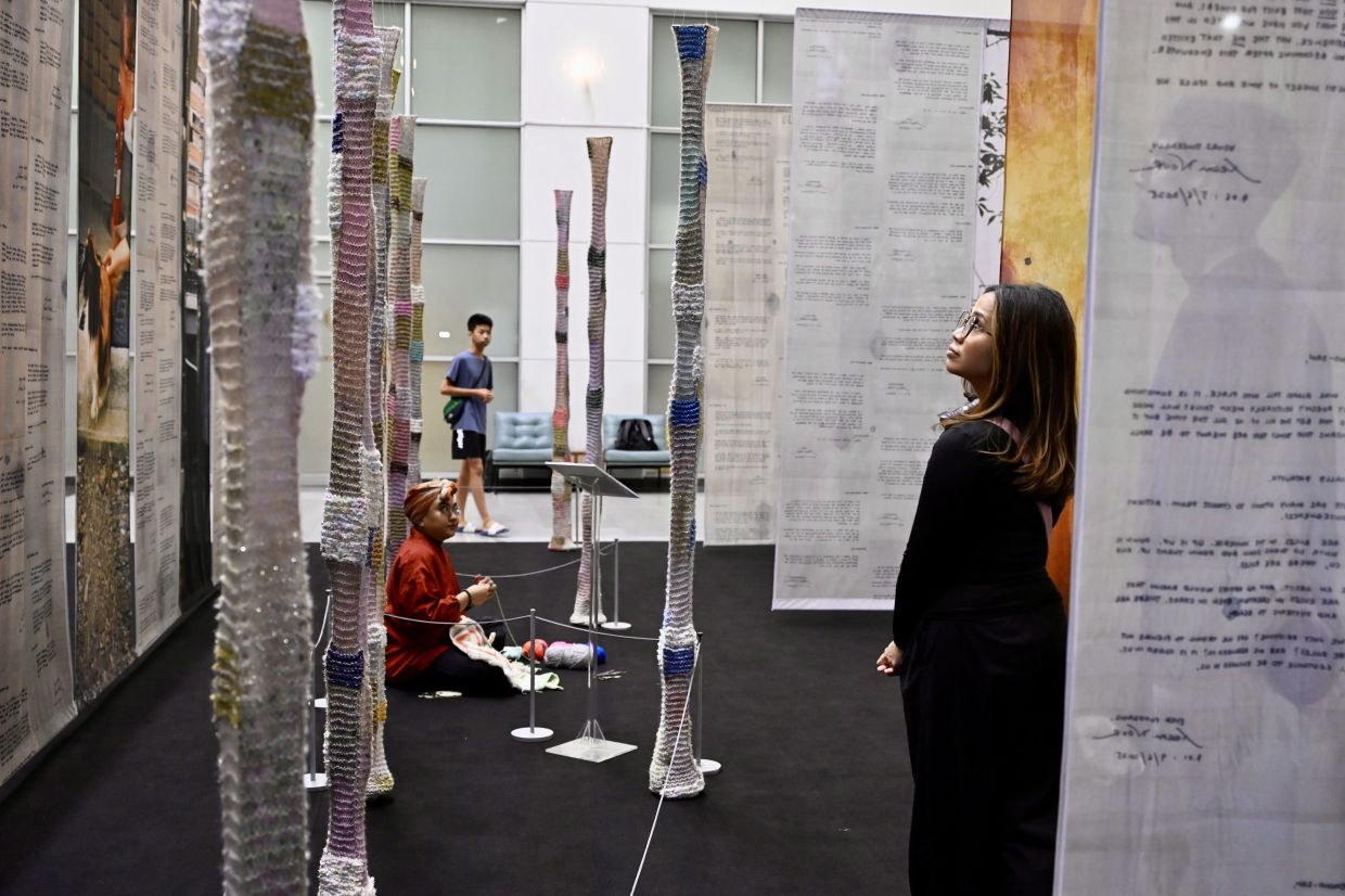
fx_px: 1494
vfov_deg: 33.4
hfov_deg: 48.5
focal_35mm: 40
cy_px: 448
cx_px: 672
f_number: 4
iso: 4500
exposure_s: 1/200
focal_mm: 40
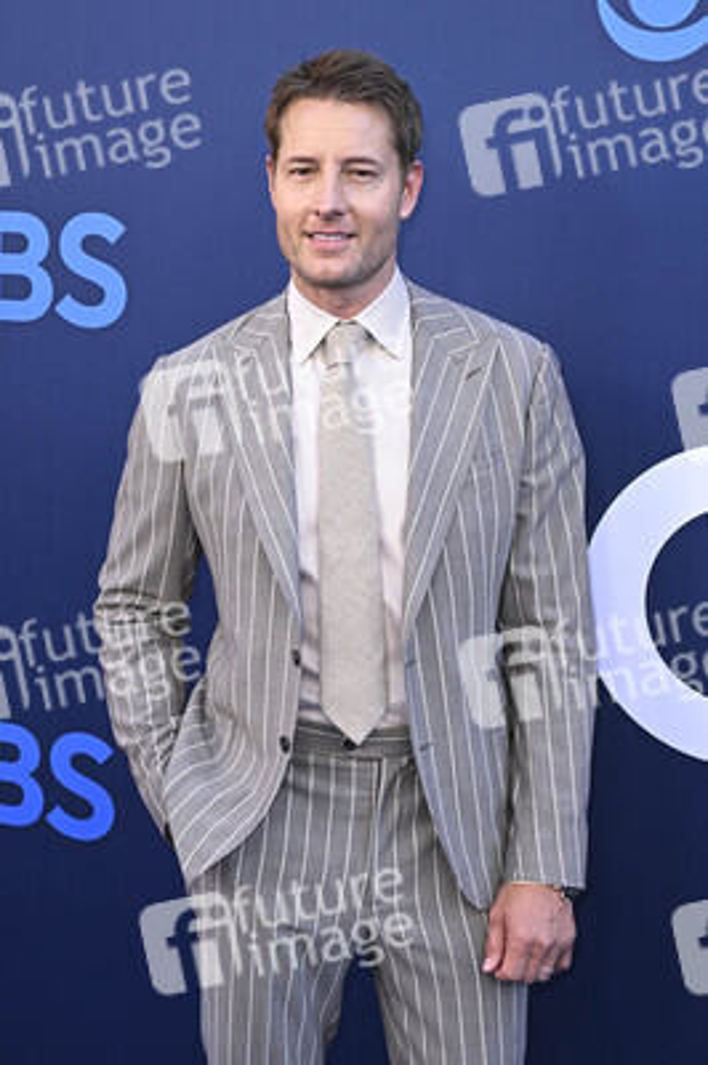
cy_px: 532
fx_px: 1684
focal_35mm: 57
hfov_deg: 23.7
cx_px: 354
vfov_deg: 35.1
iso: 500
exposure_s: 1/200
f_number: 5.6
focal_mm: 57
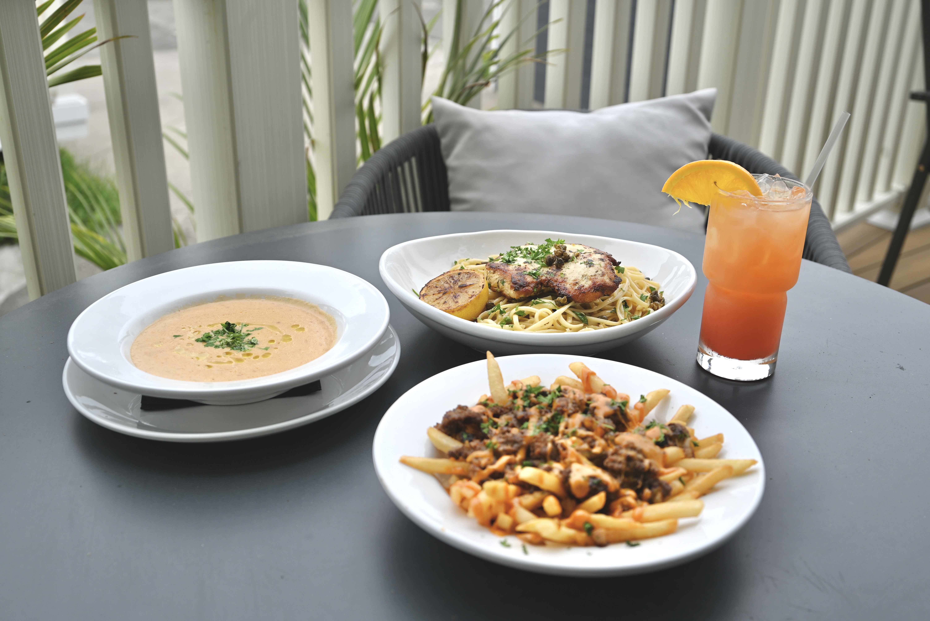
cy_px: 310
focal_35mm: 38
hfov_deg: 50.7
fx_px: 982
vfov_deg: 35.1
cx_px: 465
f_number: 5.6
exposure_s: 1/250
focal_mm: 38
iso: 110
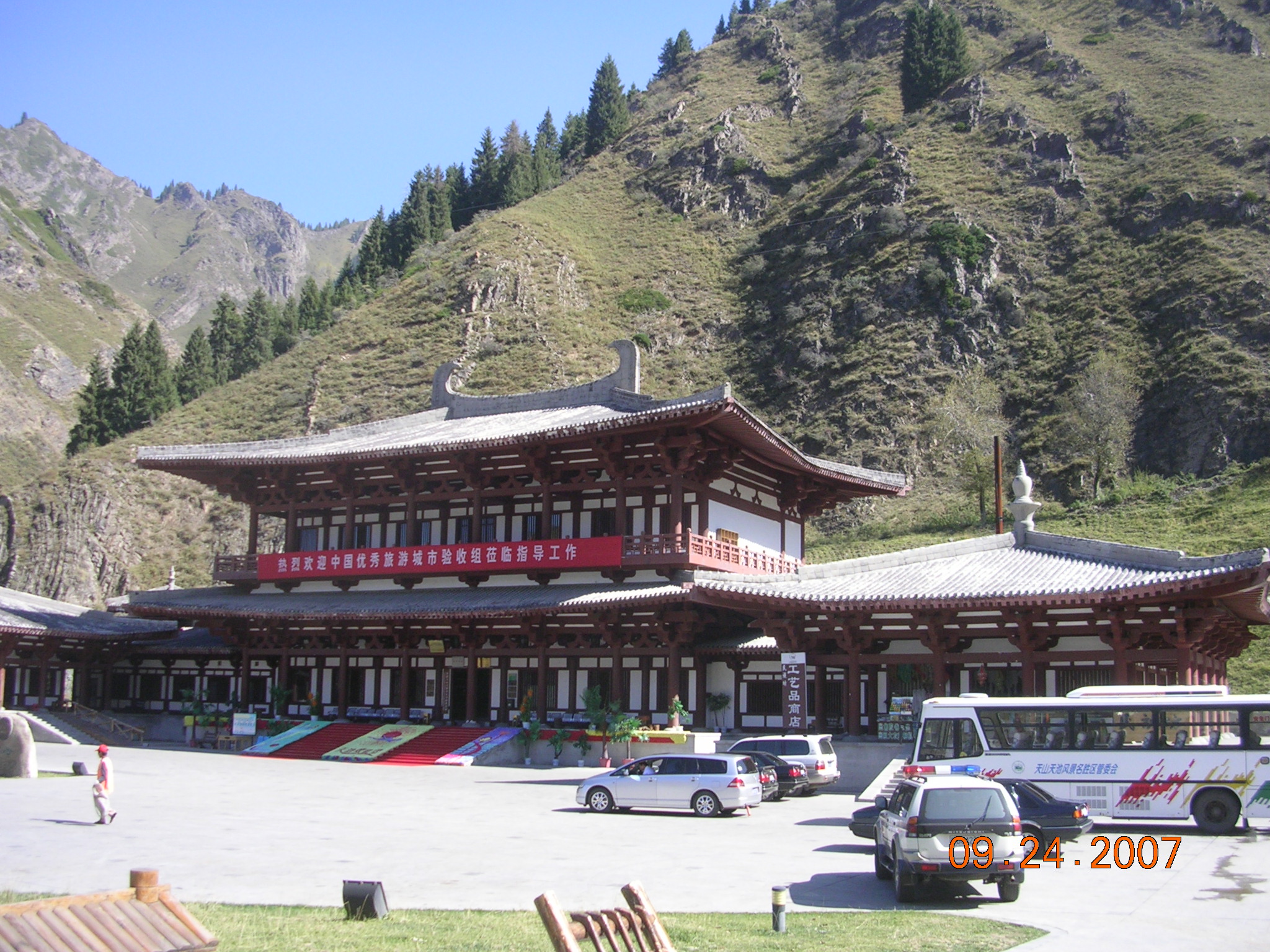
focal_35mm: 38
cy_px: 476
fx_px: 1394
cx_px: 635
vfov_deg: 37.7
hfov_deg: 49.0
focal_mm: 5.8
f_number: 2.8
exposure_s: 1/470
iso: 50
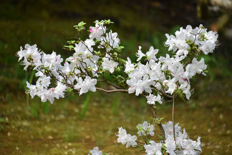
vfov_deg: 4.6
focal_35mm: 300
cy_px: 78
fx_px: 1934
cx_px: 116
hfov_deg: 6.9
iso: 3200
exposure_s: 1/640
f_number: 5.6
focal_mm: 300
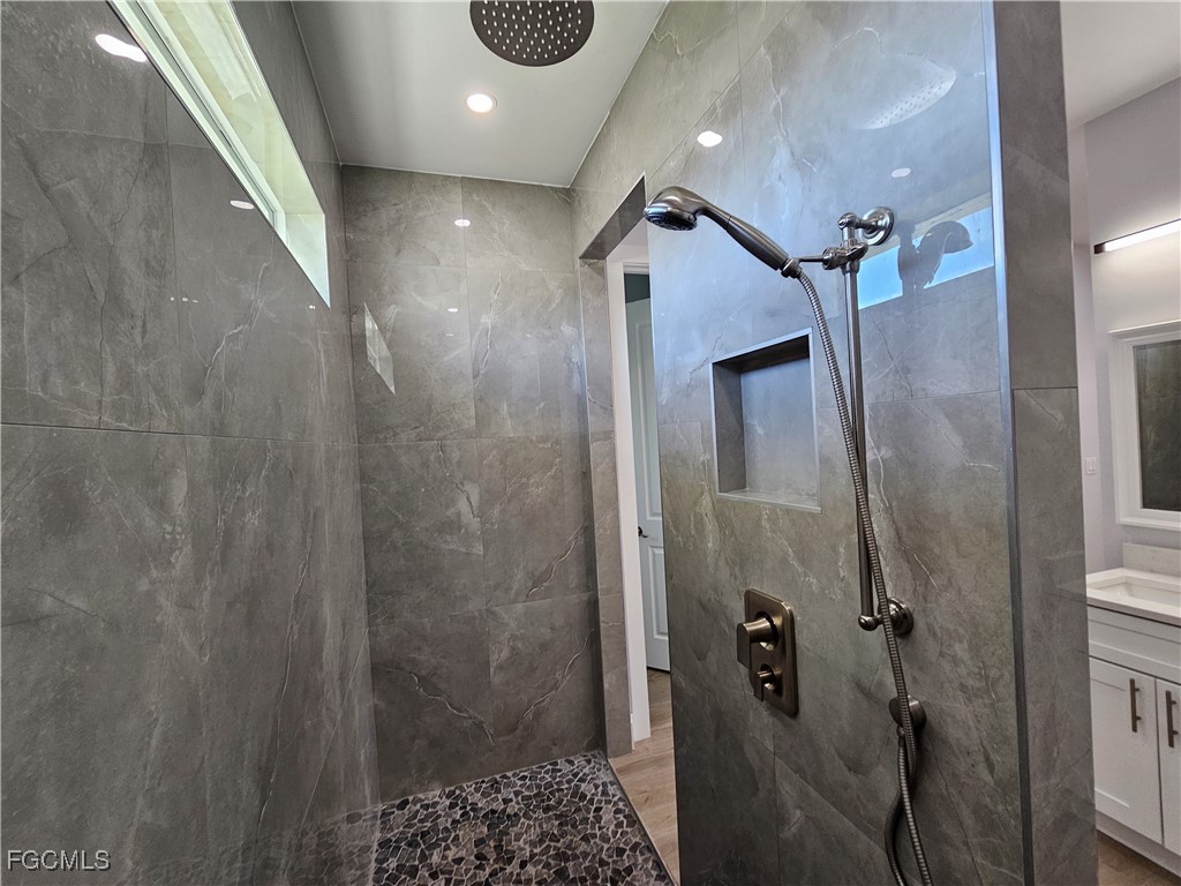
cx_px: 590
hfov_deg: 106.2
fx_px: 444
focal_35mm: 13
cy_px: 443
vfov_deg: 89.9
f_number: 2.2
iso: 80
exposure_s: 1/60
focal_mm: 2.2
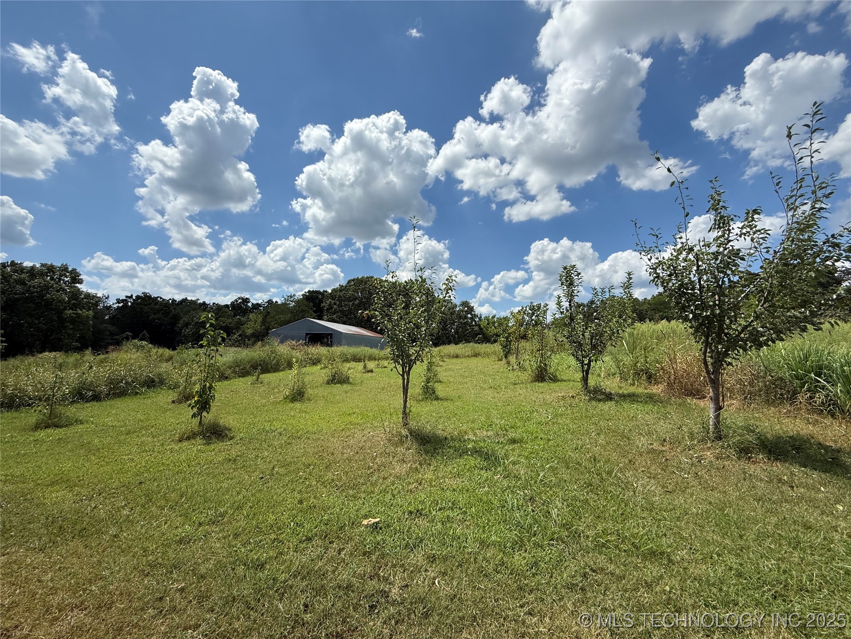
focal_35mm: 14
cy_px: 320
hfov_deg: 102.1
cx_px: 426
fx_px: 344
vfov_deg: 85.7
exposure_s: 1/3460
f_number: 2.2
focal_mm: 2.22
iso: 50
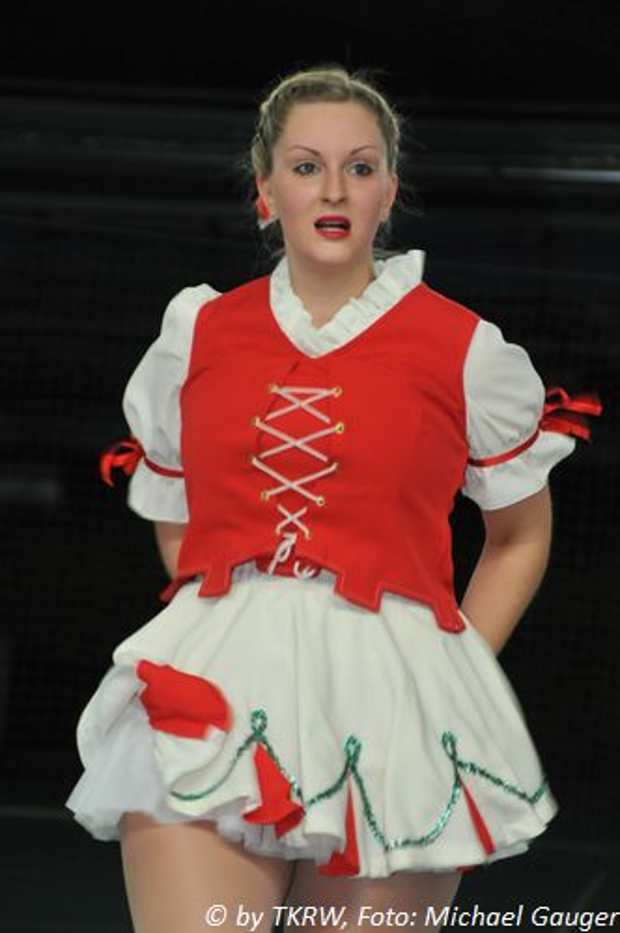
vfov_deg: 11.0
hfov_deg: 7.3
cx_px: 310
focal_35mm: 188
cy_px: 466
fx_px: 4857
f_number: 6
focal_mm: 125
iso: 1100
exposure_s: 1/60
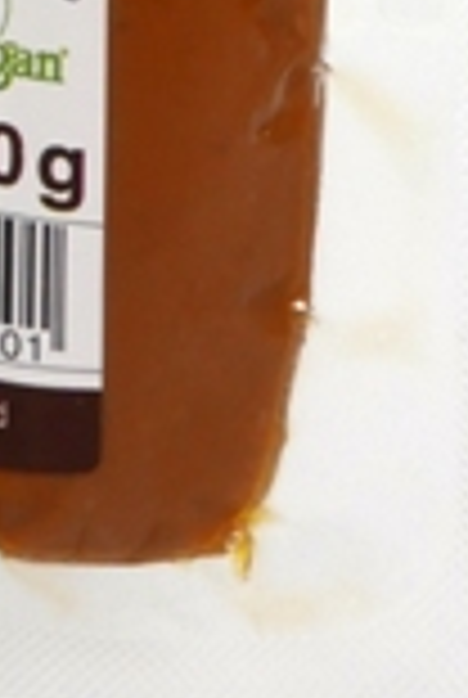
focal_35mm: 279
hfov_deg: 4.9
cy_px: -820
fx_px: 5416
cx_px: -475
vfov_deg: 7.0
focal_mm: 24.5
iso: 800
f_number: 16
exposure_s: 1/50
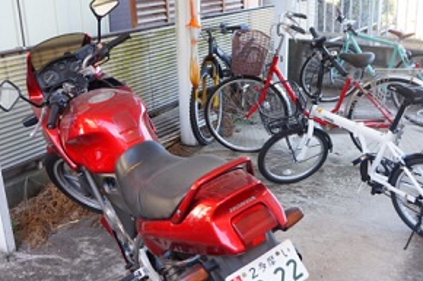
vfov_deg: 31.9
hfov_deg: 46.2
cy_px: 146
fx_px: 493
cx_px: 249
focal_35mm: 42
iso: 500
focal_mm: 16
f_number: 4
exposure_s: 1/160
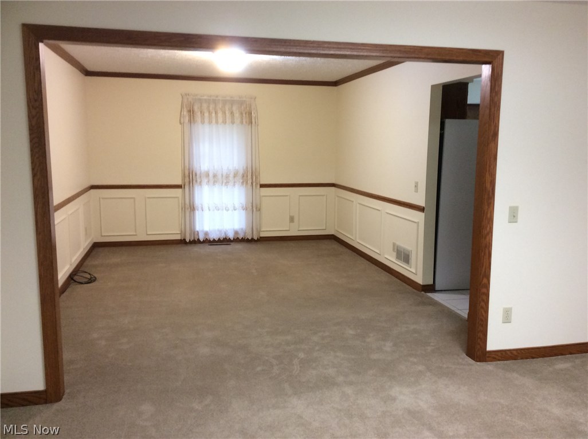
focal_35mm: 32
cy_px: 220
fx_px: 543
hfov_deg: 56.9
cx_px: 294
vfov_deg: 44.0
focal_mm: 3.3
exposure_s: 1/24
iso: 80
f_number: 2.4
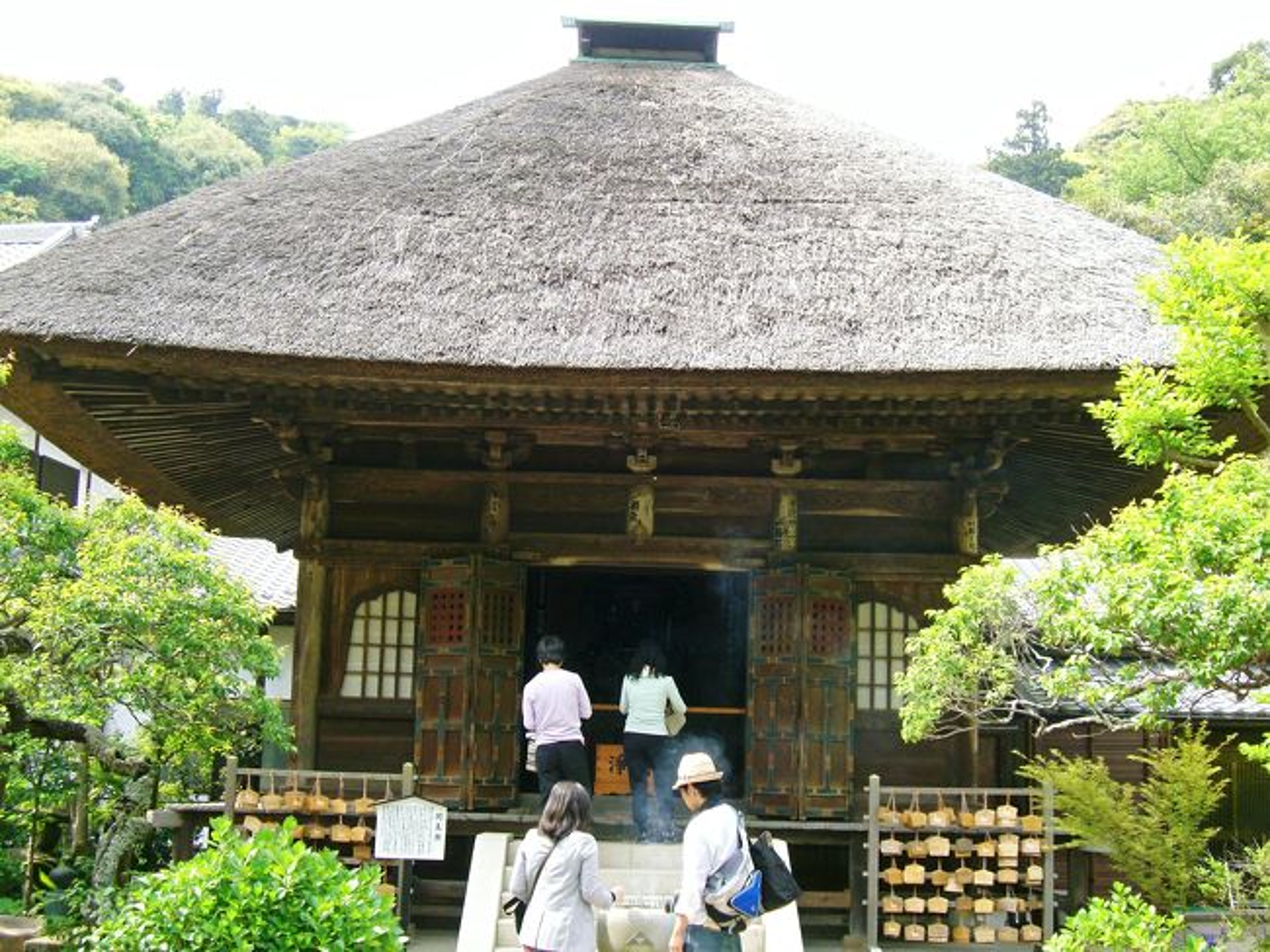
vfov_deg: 31.5
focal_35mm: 46
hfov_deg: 41.3
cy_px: 476
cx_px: 635
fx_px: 1687
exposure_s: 1/250
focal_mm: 9.6
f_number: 3.1
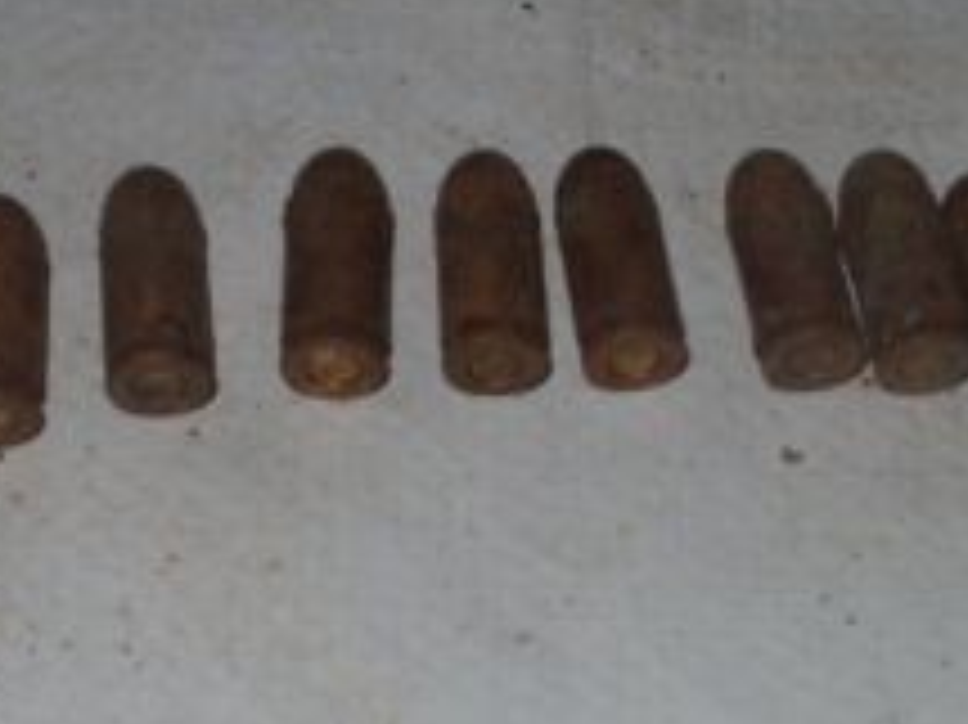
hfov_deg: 18.5
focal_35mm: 106
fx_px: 2963
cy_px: 378
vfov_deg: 13.9
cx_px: 311
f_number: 7.4
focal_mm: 7.8
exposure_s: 1/30
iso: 50
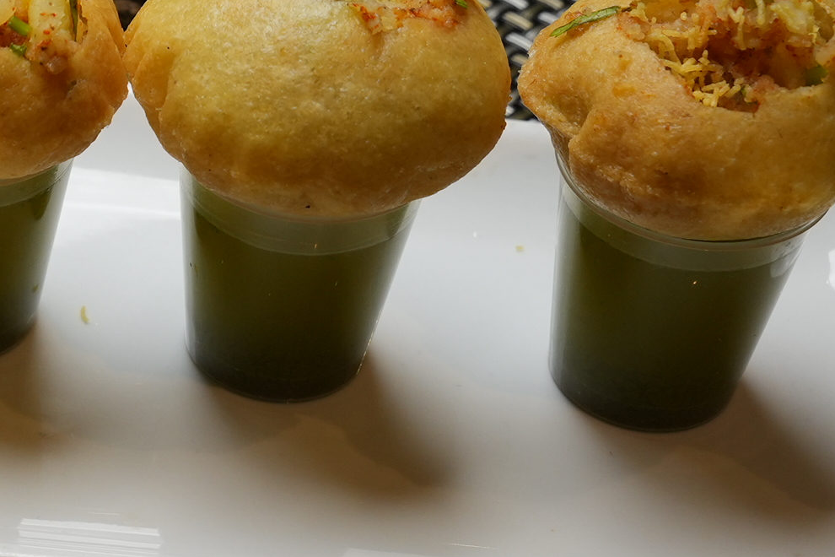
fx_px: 3071
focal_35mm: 132
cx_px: -324
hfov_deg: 14.7
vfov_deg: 10.4
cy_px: 343
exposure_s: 1/100
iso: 640
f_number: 8
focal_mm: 37.4
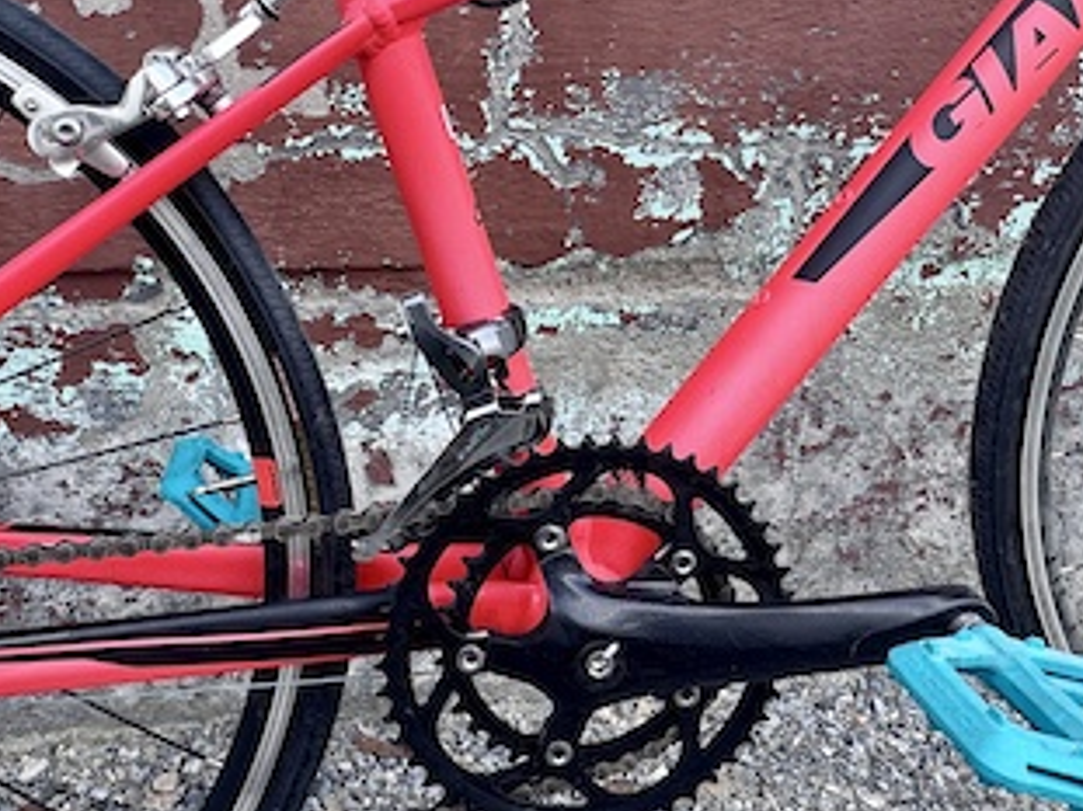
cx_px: 522
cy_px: 167
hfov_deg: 51.4
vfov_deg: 38.2
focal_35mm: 36
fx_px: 1126
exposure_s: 1/131
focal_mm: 2.22
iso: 40
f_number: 2.2
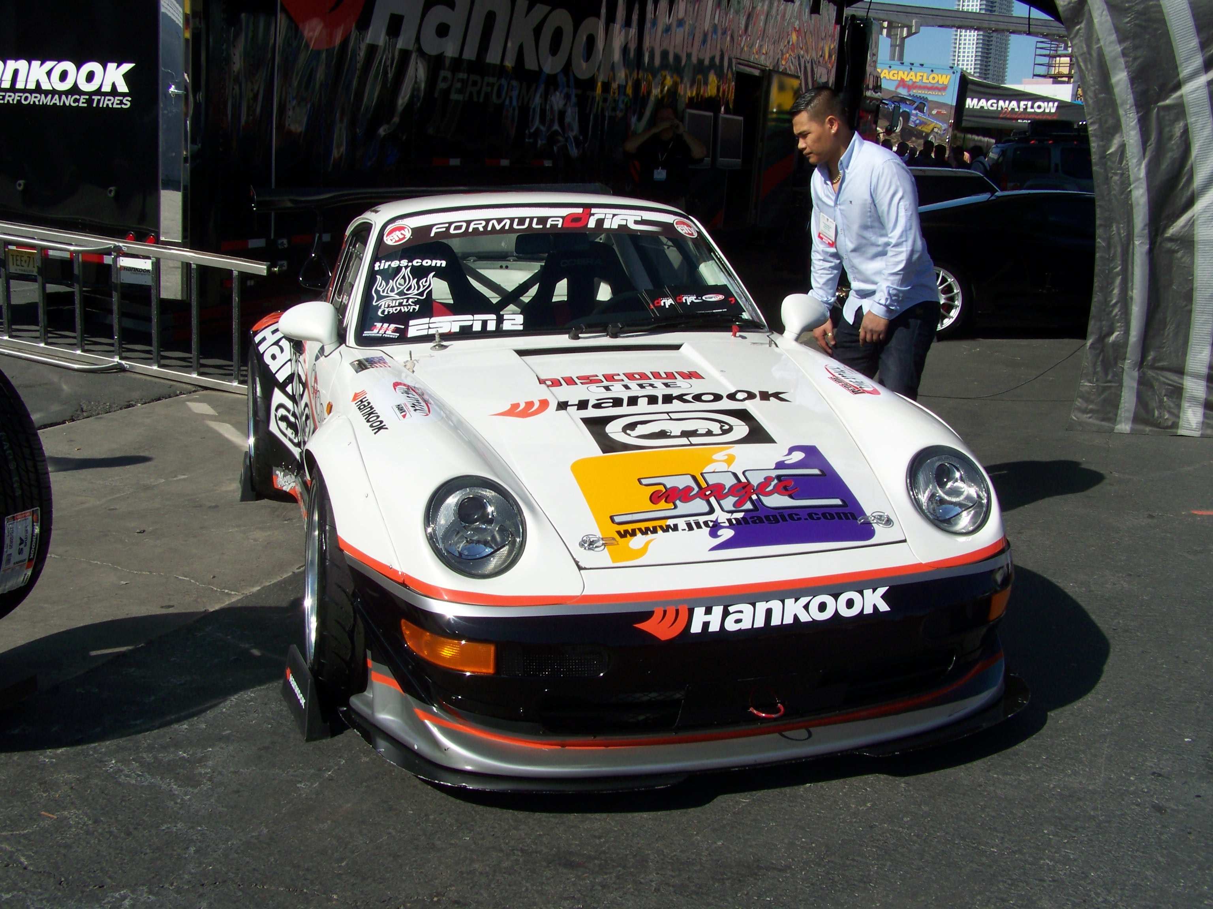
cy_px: 454
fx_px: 1332
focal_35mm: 38
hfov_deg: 49.0
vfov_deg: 37.7
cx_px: 606
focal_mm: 6.3
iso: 64
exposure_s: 1/500
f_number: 5.6
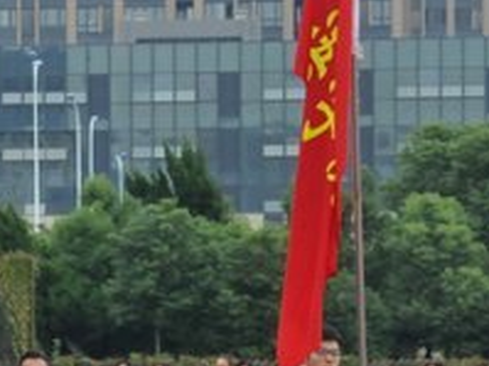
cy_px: 211
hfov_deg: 8.4
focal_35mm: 235
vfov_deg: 6.3
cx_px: -15
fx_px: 3318
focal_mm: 50
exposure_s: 1/250
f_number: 7.1
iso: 1000
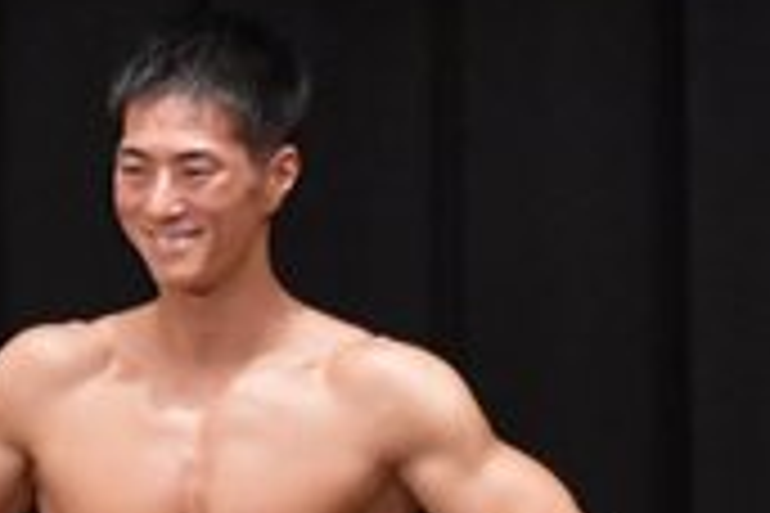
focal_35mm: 917
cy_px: 1026
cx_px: -295
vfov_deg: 1.5
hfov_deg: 2.2
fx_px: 19612
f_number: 5.6
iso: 6400
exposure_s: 1/400
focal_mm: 135
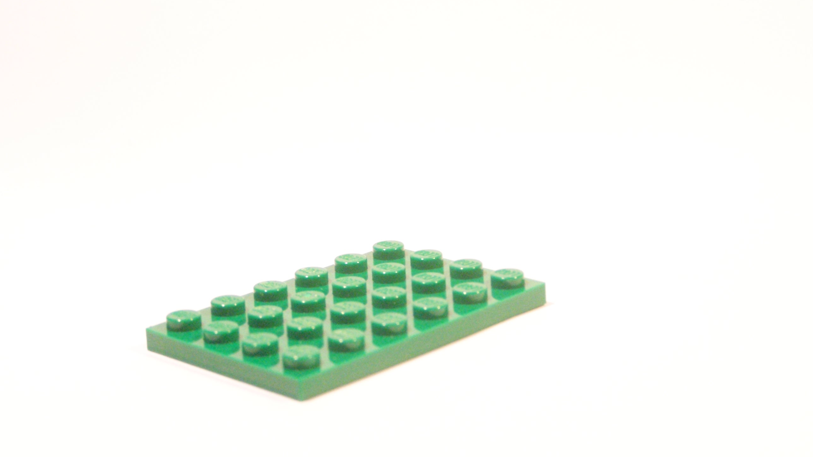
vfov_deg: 14.7
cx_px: 407
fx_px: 1768
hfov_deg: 25.9
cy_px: 185
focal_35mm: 82
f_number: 3.2
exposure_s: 1/45
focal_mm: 12.4
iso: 400
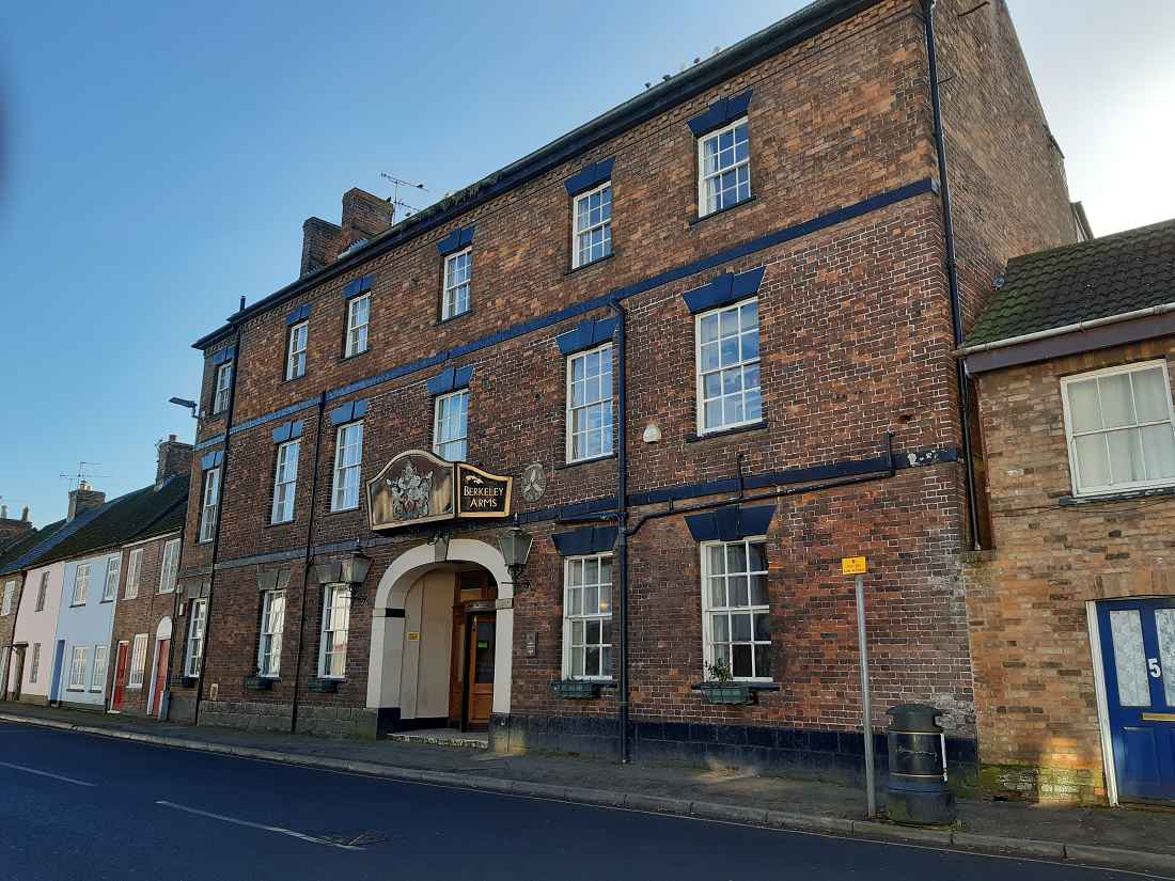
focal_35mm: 26
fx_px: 883
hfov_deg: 67.3
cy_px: 440
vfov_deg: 53.1
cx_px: 588
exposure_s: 1/442
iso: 40
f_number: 1.7
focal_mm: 3.92
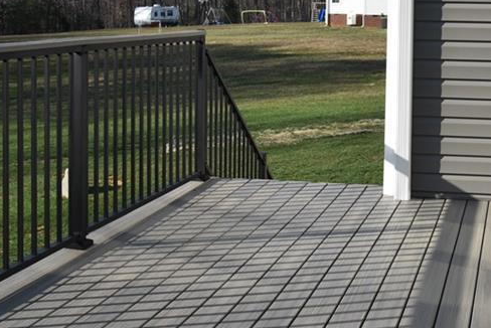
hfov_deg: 30.6
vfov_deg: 20.6
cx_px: 344
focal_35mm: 65
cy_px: 44
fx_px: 887
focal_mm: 31
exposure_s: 1/320
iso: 200
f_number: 9
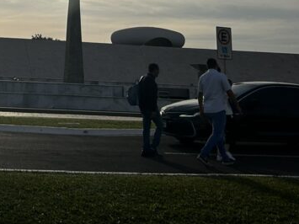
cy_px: -66
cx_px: 11
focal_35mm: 75
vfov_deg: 18.3
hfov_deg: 24.9
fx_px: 648
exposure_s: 1/16393
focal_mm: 5.7
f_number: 1.5
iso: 40
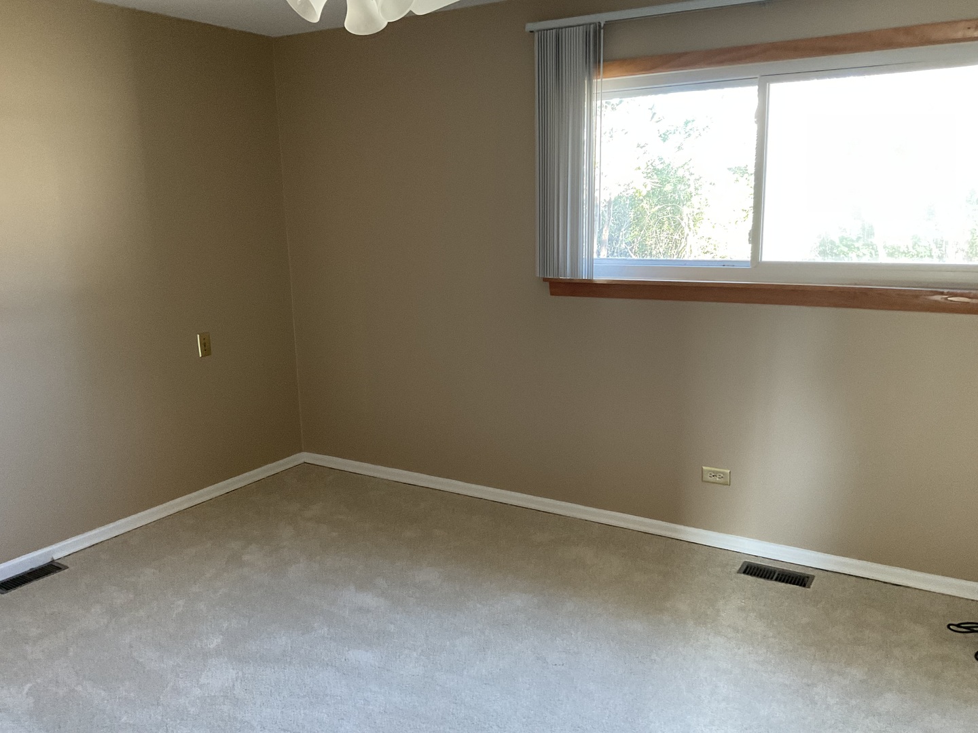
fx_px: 819
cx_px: 489
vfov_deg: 48.2
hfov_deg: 61.7
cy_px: 366
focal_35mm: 29
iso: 200
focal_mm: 3
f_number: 1.8
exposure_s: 1/60
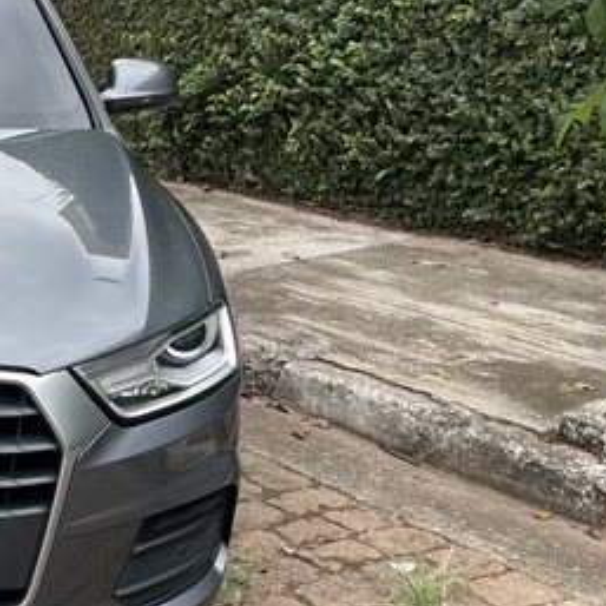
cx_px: -166
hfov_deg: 25.4
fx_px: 1169
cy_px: 376
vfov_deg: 29.0
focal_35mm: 59
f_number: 1.6
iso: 32
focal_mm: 4.2
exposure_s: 1/744
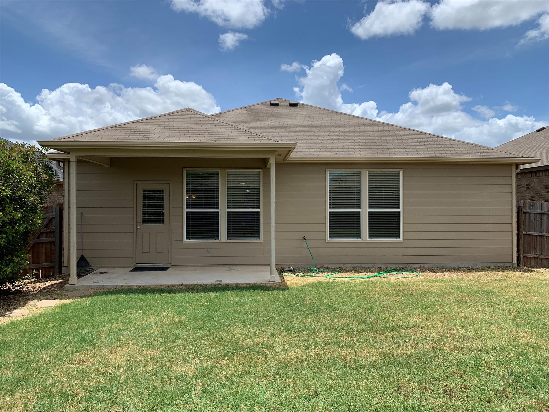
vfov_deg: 53.1
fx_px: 412
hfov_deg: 67.3
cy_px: 206
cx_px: 274
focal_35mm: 26
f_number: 1.8
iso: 25
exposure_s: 1/2755
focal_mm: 4.25
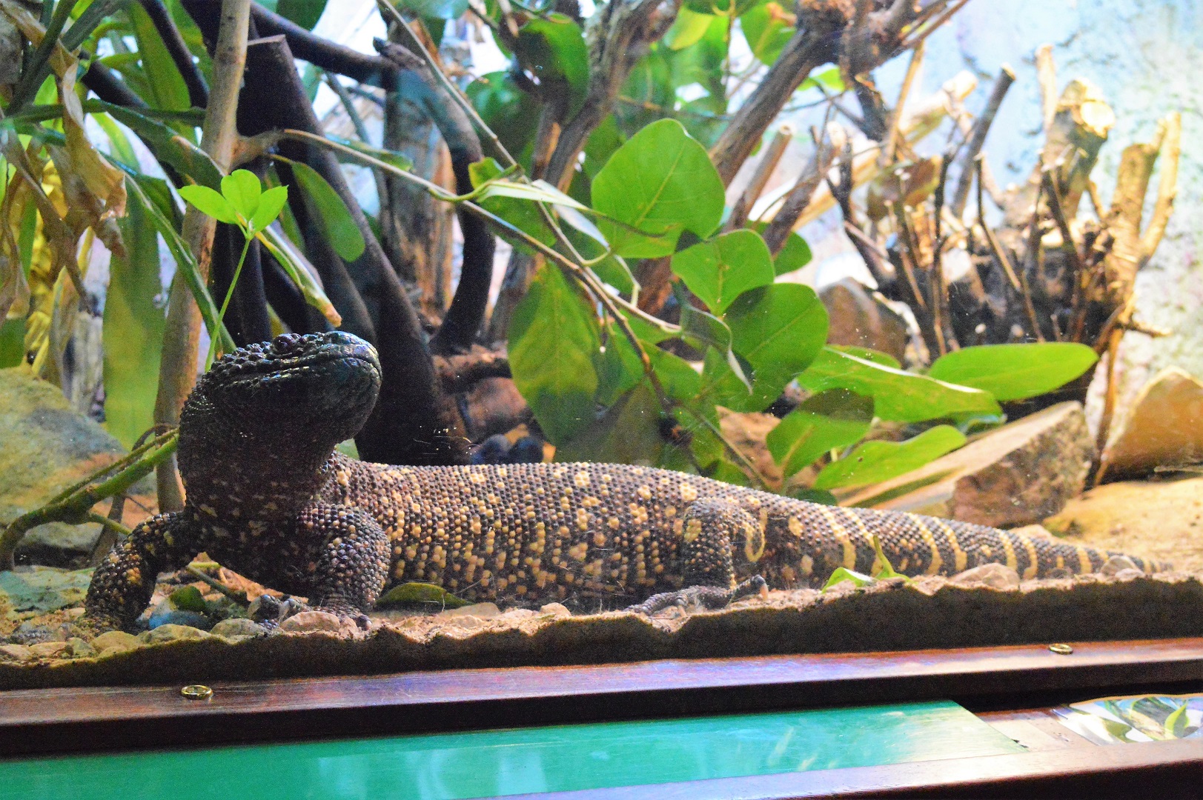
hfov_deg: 45.0
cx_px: 602
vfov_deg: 30.8
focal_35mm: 44
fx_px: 1453
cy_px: 400
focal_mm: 29
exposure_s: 1/160
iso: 6400
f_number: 7.1
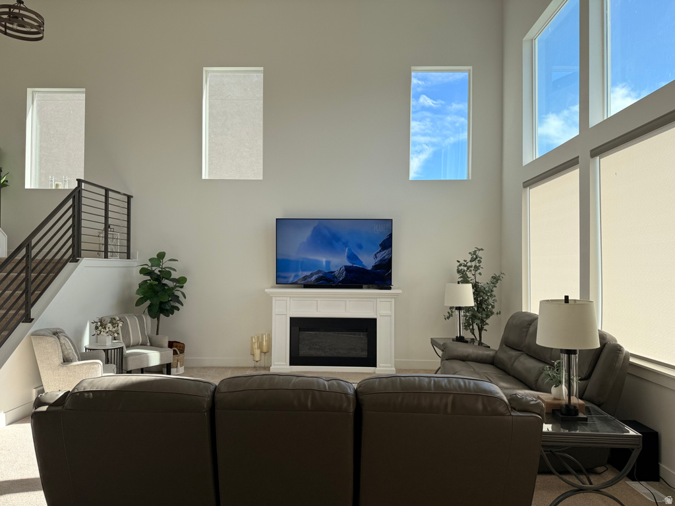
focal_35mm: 24
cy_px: 253
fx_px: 468
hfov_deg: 71.6
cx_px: 338
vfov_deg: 56.8
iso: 80
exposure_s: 1/1122
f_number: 1.78
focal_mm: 6.76
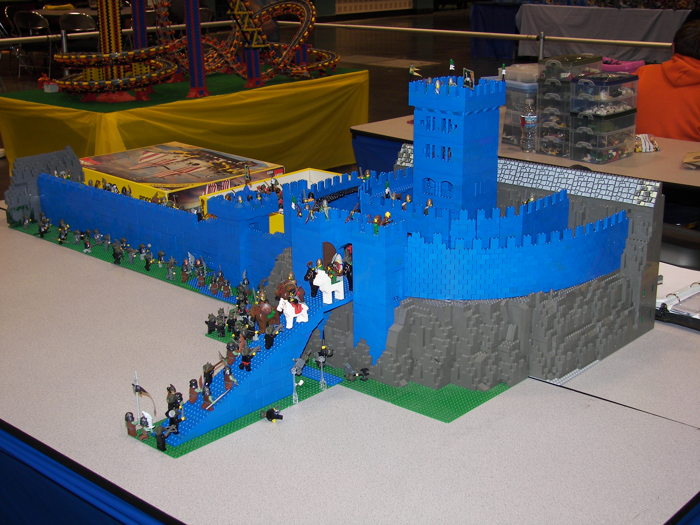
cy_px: 262
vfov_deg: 29.1
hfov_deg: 38.2
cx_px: 350
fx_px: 1011
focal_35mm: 50
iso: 64
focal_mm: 8.3
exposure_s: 1/30
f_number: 2.8
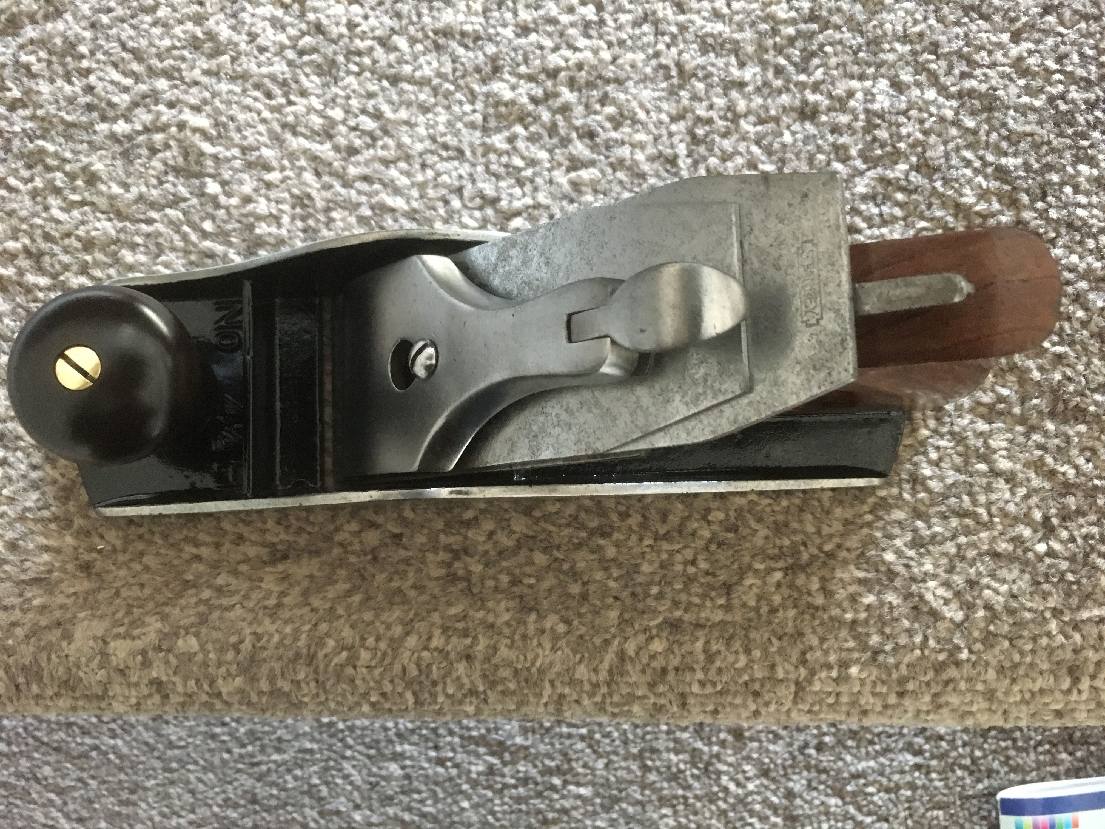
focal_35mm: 29
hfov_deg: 61.7
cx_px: 552
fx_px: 926
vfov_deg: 48.2
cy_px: 414
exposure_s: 1/17
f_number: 2.2
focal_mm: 4.15
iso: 250
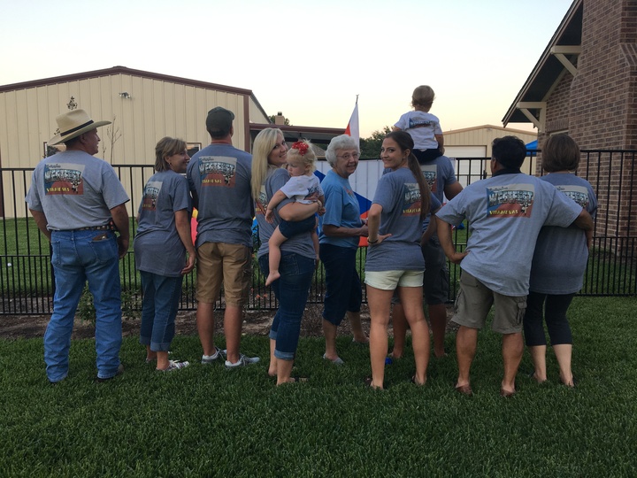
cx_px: 318
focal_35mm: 29
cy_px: 239
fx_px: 534
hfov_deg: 61.7
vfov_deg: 48.2
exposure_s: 1/60
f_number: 2.2
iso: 25
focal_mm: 4.15
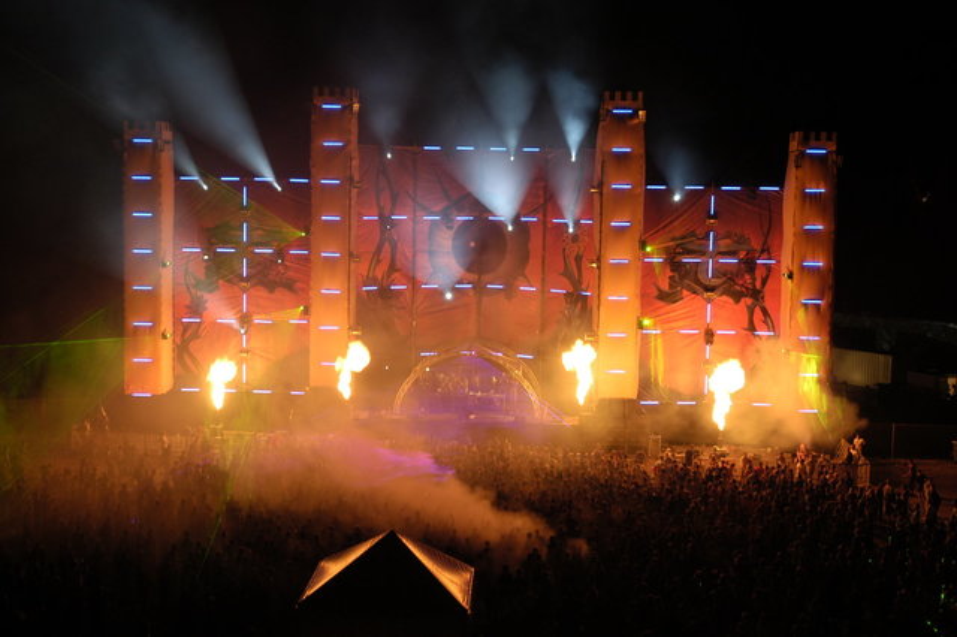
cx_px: 478
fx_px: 1395
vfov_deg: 25.7
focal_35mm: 52
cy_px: 318
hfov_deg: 37.9
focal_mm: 35
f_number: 6.3
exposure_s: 1/5
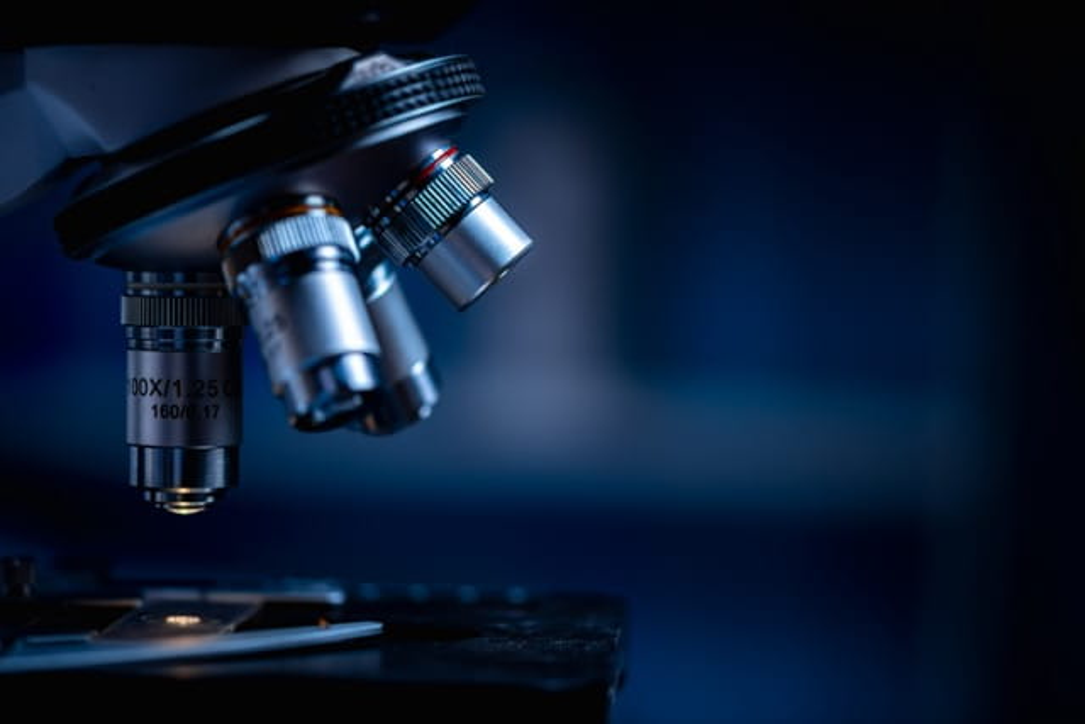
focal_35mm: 105
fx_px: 3165
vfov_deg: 13.0
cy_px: 362
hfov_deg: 19.5
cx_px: 542
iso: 50
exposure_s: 1/6
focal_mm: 105
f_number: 3
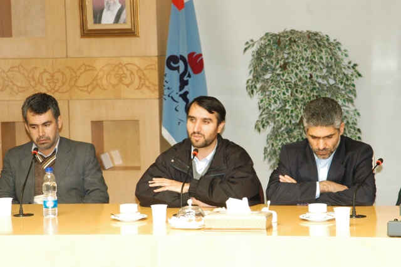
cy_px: 134
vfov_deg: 10.7
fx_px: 1419
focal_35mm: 128
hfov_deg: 16.1
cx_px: 200
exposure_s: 1/80
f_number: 4
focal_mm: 85
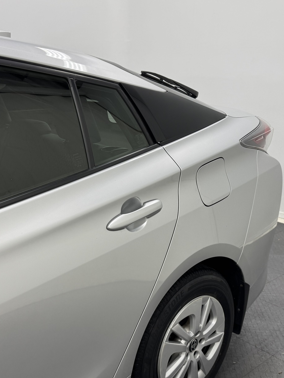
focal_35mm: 40
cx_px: 124
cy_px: 226
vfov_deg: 46.5
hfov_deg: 35.9
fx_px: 437
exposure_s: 1/425
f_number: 1.78
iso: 80
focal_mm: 6.76
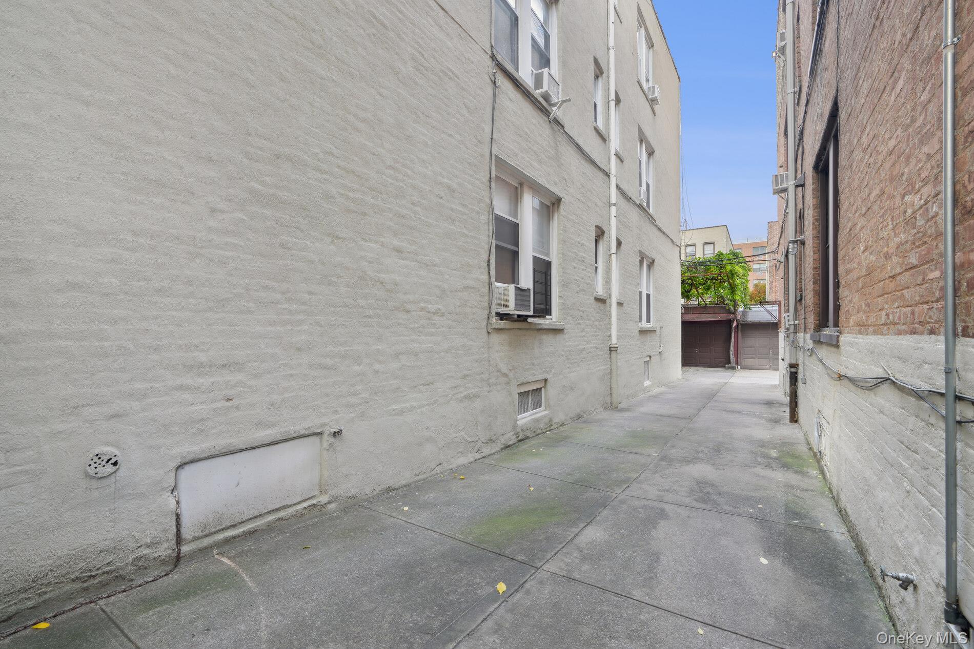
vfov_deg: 73.8
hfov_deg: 96.7
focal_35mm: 16
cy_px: 324
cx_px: 487
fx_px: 433
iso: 100
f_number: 11
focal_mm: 16
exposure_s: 1/5
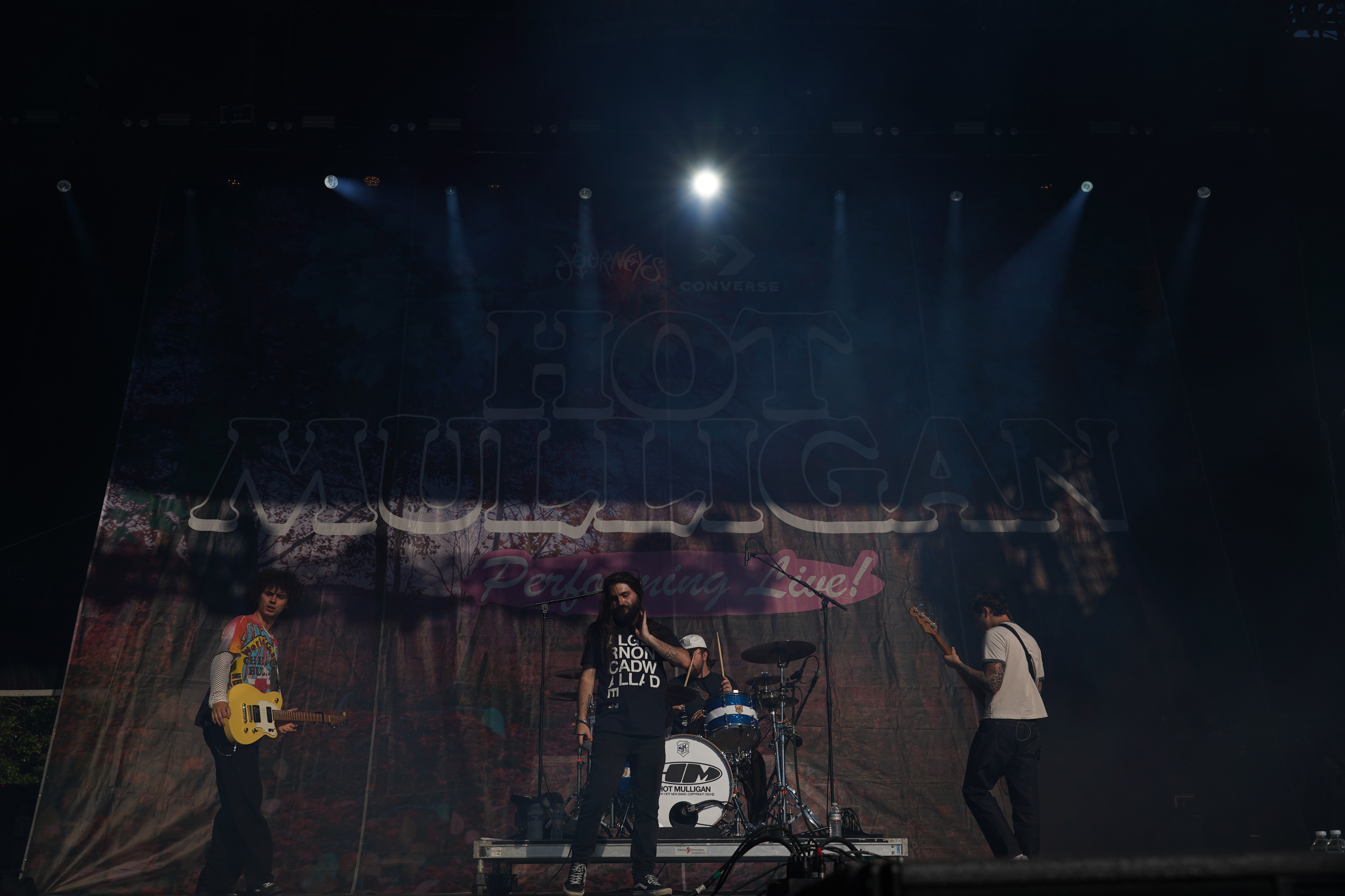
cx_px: 672
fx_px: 1382
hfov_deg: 51.9
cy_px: 448
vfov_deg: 35.9
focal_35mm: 37
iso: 100
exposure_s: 1/1000
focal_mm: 37
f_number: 8
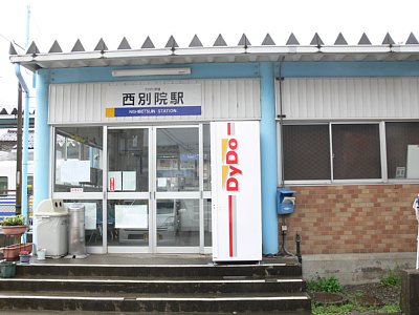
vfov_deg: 40.7
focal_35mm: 35
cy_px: 158
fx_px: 424
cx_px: 210
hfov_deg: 52.6
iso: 80
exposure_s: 1/60
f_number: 4
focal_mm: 7.4
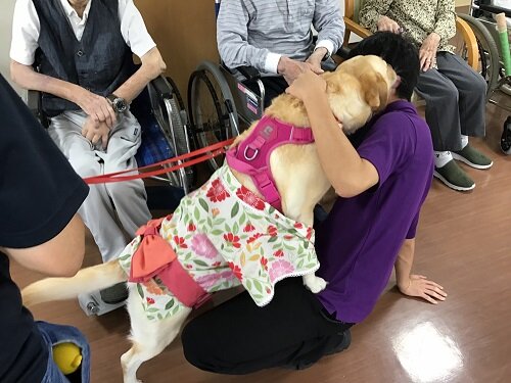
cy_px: 192
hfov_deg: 58.4
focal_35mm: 31
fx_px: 458
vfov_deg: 45.4
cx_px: 256
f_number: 2.4
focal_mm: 3.3
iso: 80
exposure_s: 1/33
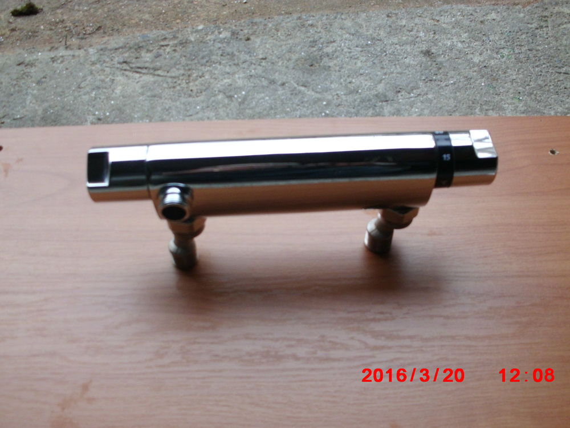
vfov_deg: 39.7
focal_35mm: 36
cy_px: 214
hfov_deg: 51.4
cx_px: 285
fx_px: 593
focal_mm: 6.3
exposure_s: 1/60
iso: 100
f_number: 7.3
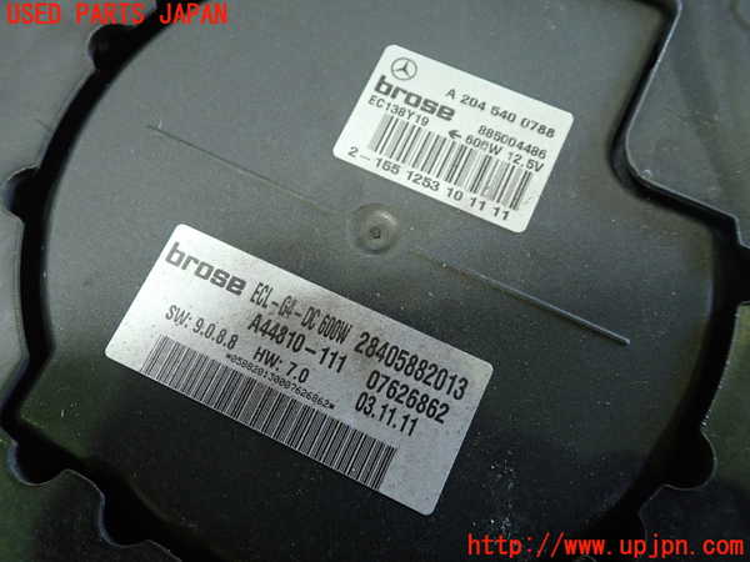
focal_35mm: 30
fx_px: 650
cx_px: 375
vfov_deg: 46.8
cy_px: 281
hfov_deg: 60.0
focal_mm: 5.4
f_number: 2.3
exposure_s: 1/30
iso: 400
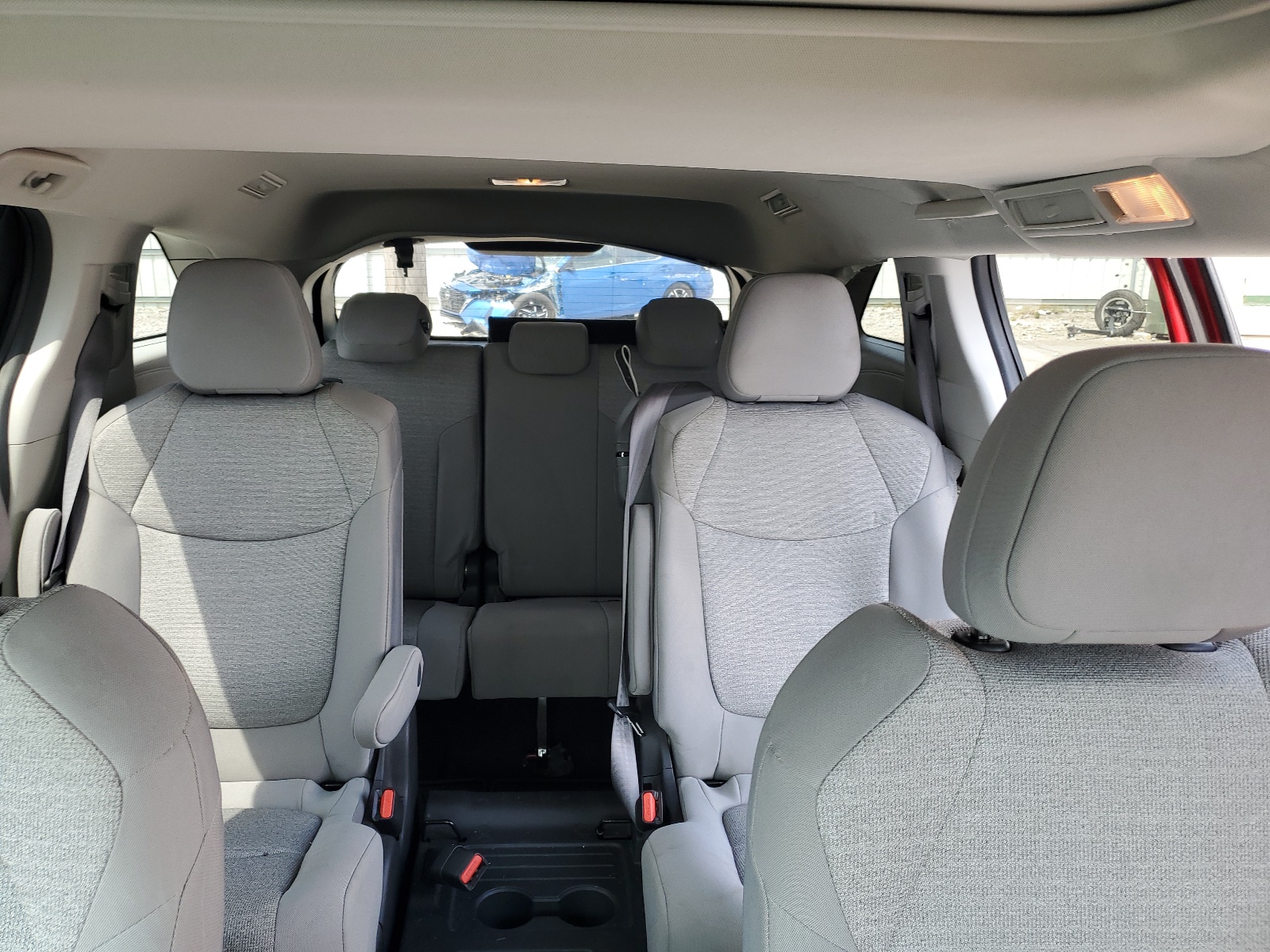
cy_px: 476
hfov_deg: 67.3
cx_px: 635
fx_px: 954
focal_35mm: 26
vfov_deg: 53.1
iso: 50
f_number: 1.5
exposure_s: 1/185
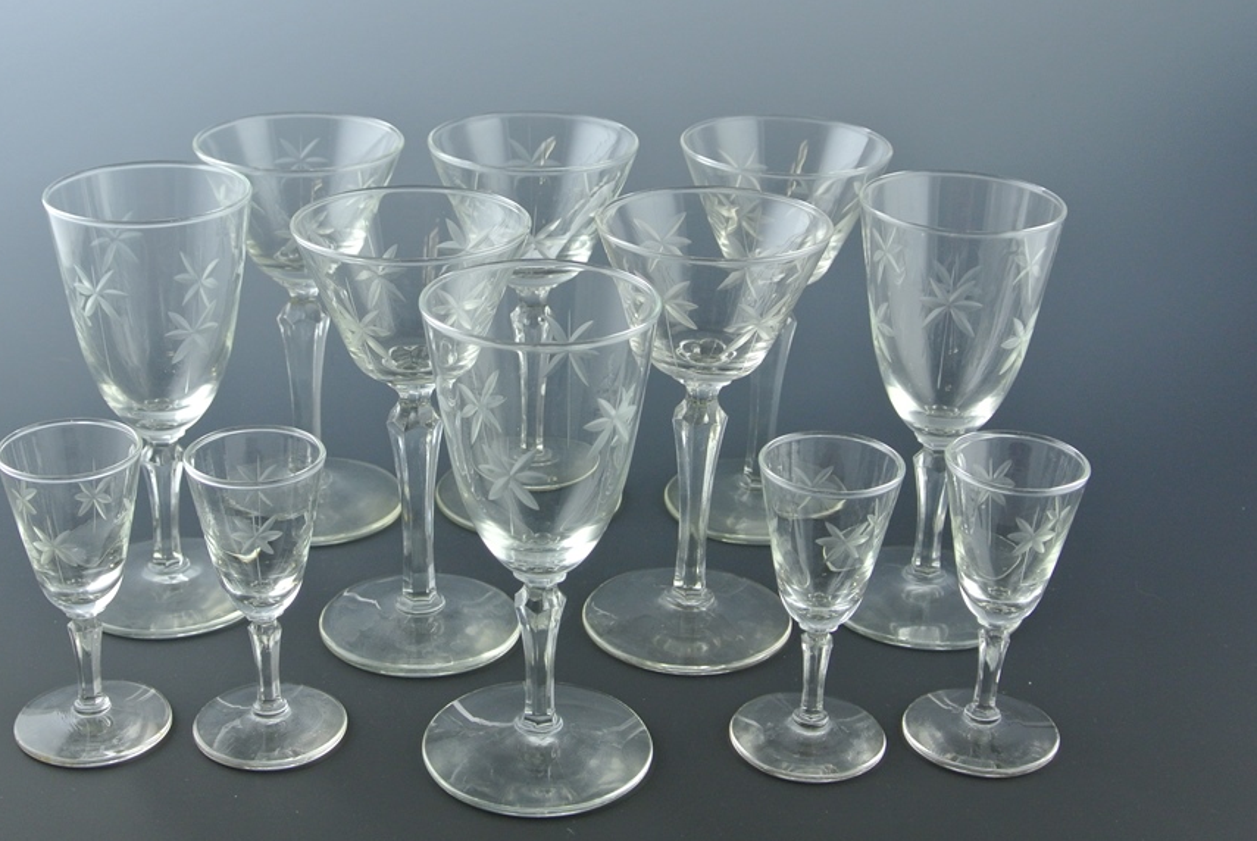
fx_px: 1922
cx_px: 551
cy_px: 443
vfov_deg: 24.7
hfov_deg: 36.2
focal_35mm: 55
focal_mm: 17.5
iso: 400
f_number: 4.5
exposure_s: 1/100
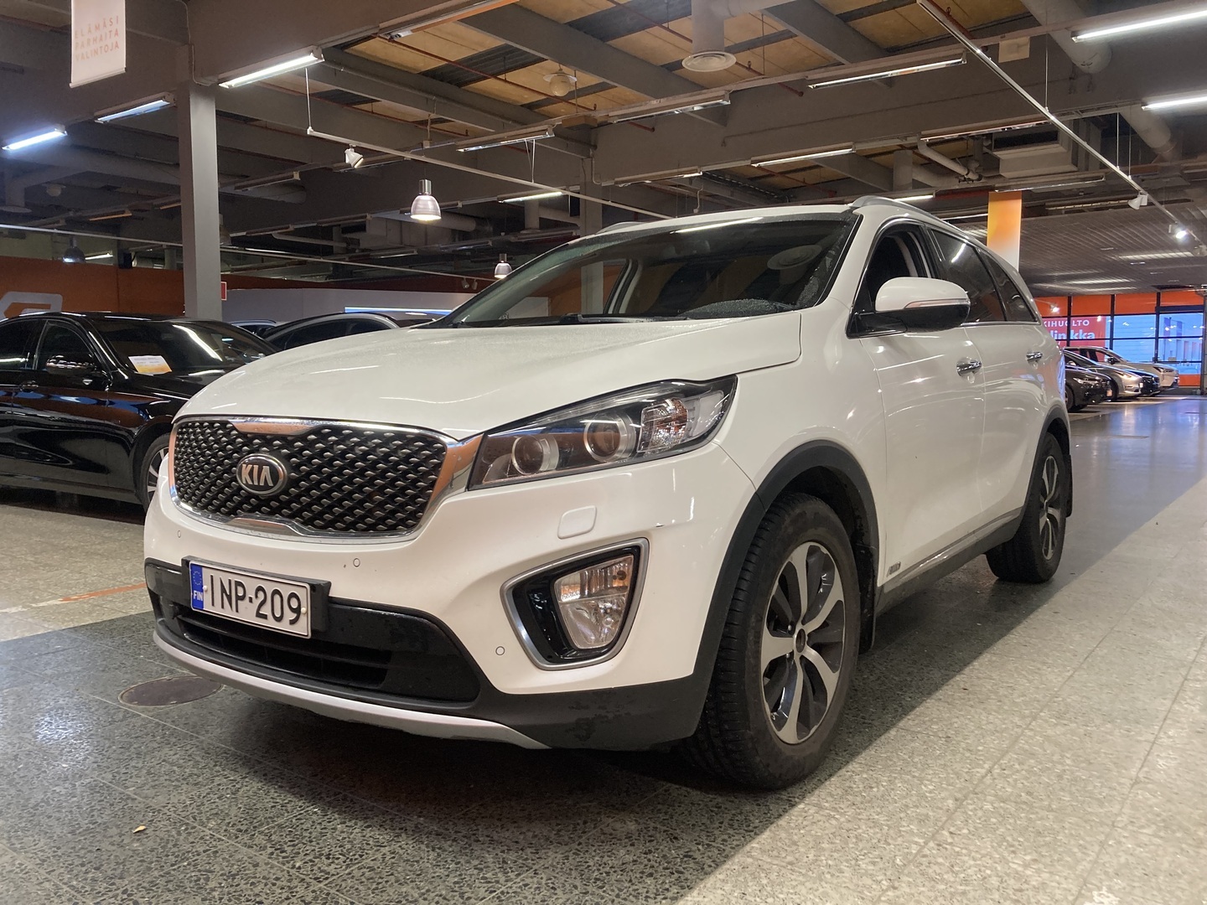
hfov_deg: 63.4
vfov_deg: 49.7
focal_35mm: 28
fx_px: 976
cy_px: 452
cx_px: 604
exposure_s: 1/50
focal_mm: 3.99
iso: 160
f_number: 1.8
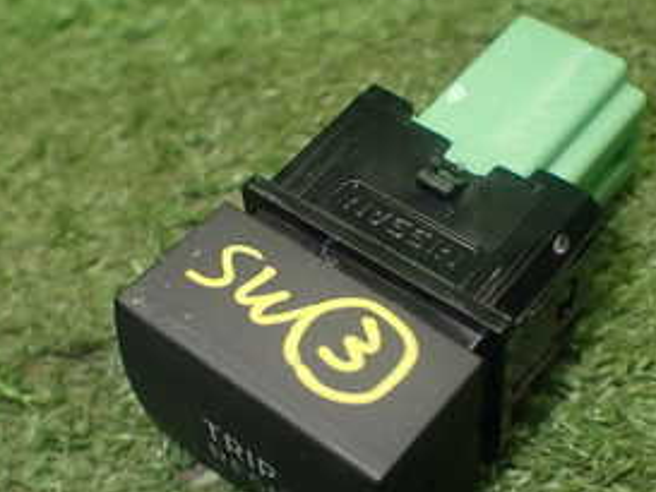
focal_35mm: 66
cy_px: 290
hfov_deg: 29.4
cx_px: 348
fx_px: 1251
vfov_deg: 22.2
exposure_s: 1/125
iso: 400
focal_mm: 5.4
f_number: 2.3
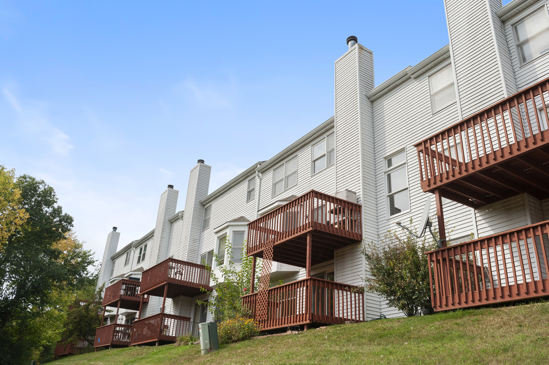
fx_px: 472
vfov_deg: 42.3
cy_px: 182
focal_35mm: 31
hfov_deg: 60.3
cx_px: 274
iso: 320
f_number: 8
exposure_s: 1/800
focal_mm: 31
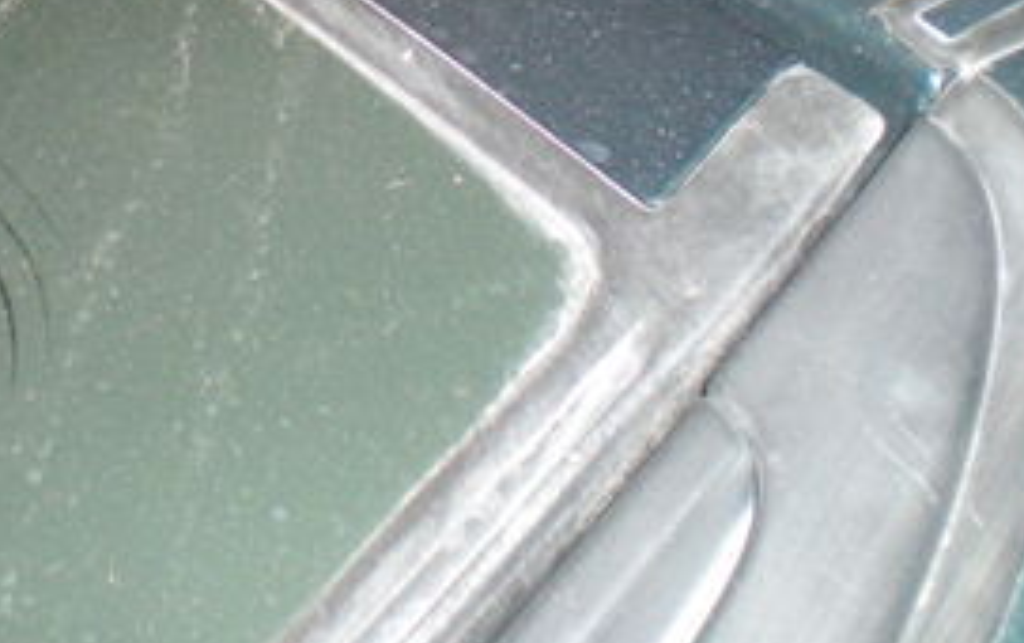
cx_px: 223
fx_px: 2654
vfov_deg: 13.4
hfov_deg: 21.6
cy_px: -113
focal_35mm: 95
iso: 308
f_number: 3.1
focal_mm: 6.3
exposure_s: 1/60
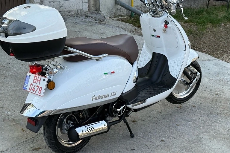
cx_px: 116
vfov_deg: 20.9
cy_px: 76
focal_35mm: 65
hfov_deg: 31.0
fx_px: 415
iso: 64
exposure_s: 1/1353
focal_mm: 6.76
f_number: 1.78
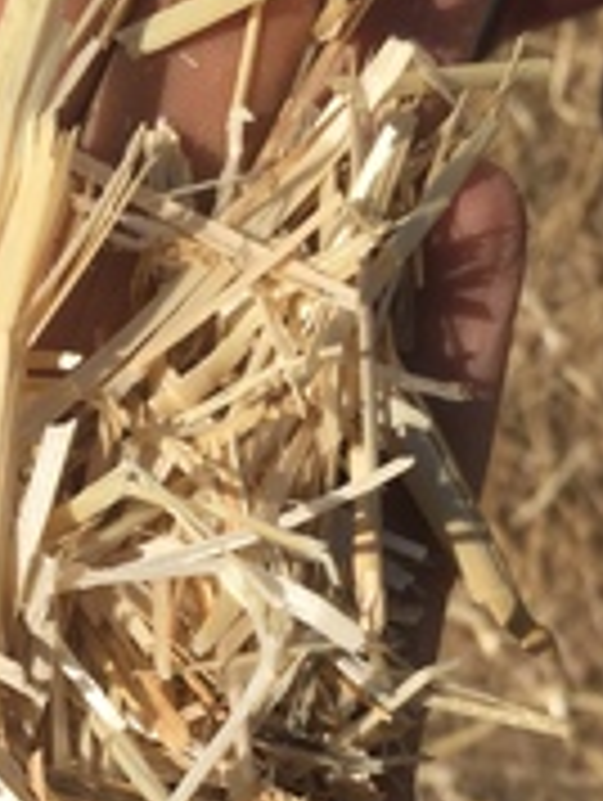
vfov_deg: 28.8
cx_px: 76
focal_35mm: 65
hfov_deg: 22.2
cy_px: 693
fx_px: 1506
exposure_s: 1/4950
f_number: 2.2
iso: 32
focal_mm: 4.15
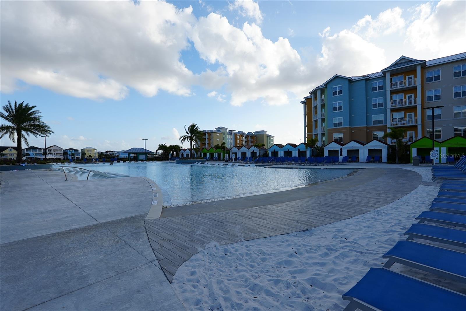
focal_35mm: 16
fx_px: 207
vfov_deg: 73.8
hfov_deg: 96.7
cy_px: 156
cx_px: 233
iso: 80
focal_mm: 11
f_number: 5
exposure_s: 1/400
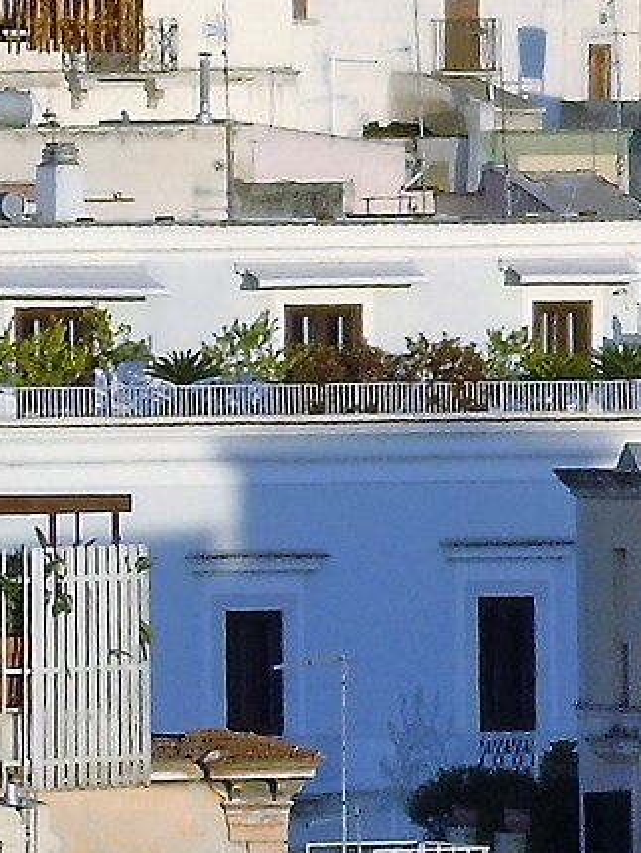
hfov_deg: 1.1
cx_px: 2246
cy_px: 276
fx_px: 33446
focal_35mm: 1356
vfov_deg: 1.5
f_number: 4.8
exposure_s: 1/160
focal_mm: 43
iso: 80
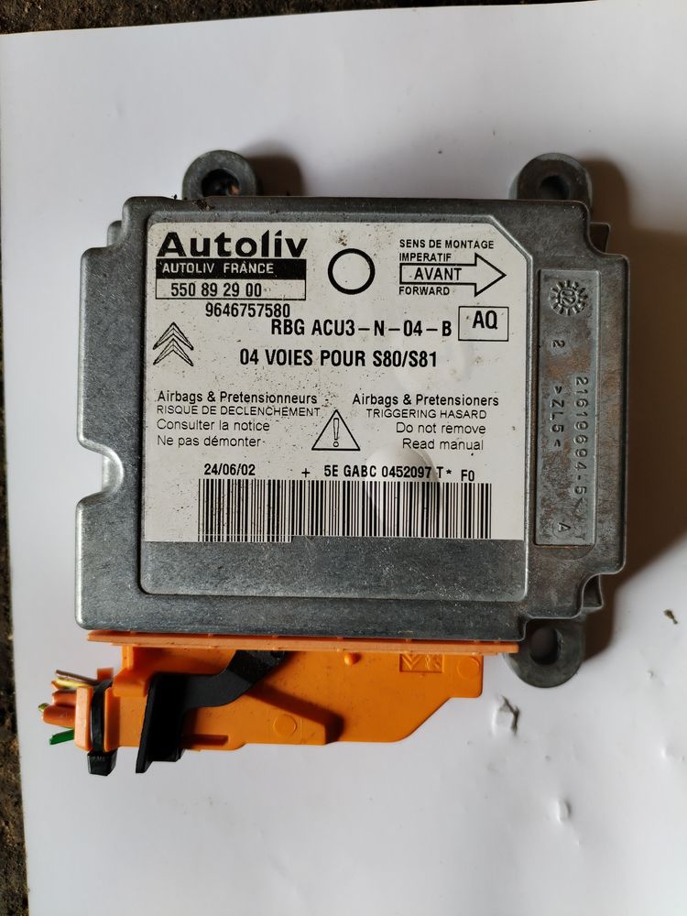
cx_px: 344
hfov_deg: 53.1
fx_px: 688
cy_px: 458
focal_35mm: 26
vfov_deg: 67.3
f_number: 1.8
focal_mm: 4.75
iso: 272
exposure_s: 1/120
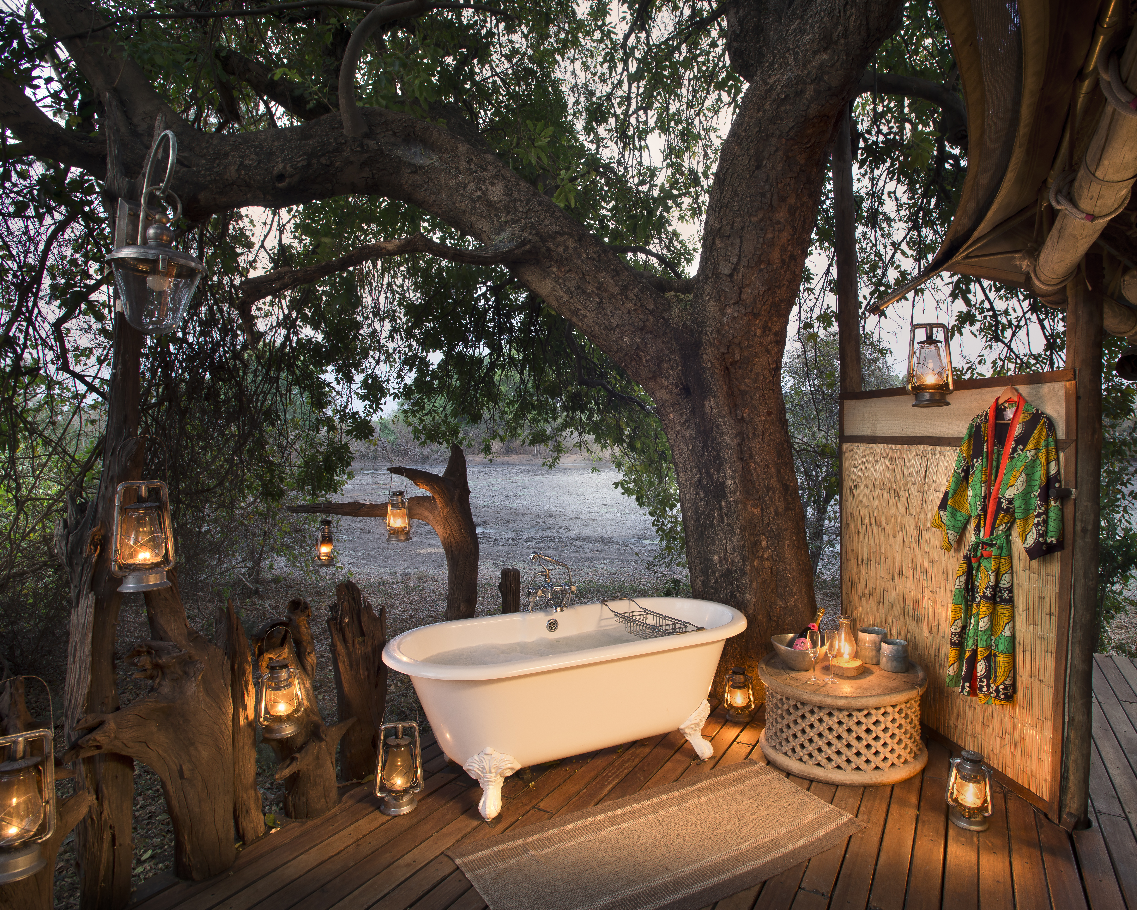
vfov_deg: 68.1
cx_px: 603
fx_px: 673
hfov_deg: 80.3
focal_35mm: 20
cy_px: 435
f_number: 8
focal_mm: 17
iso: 200
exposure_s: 3
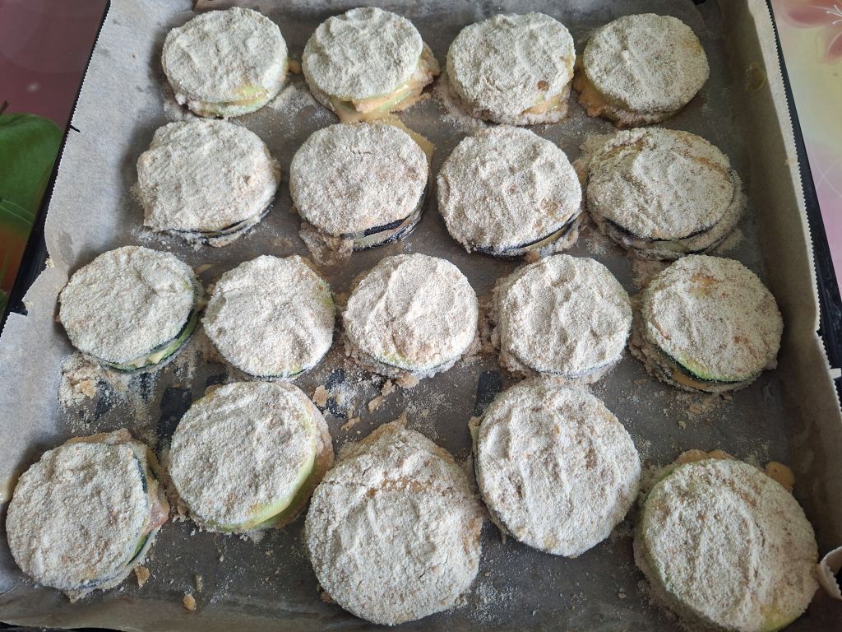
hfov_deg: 73.9
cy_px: 316
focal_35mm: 23
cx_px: 421
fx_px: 559
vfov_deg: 58.9
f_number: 1.8
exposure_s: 1/50
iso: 160
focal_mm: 5.54
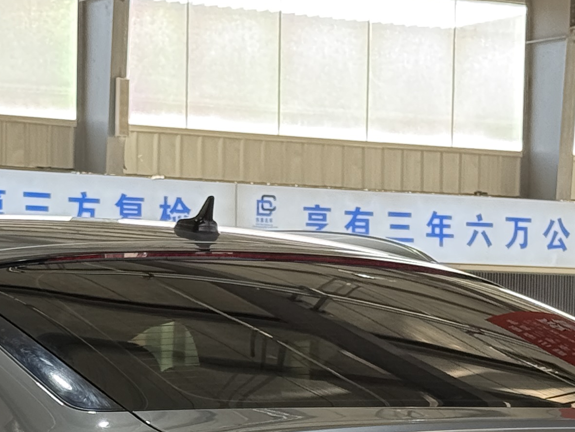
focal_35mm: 163
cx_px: 171
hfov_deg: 12.1
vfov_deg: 9.0
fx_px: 2708
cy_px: 542
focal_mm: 6.76
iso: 80
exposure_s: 1/280
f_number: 1.78
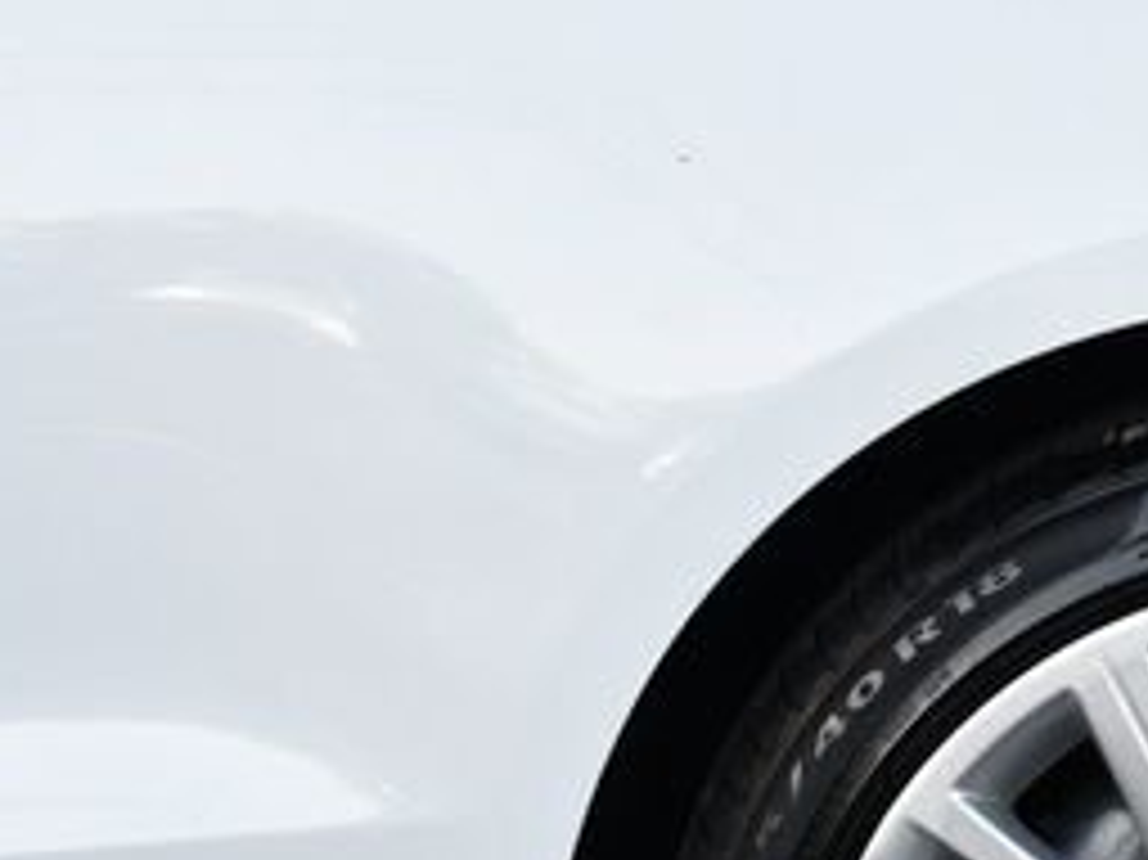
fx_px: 2884
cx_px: 1247
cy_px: 950
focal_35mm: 87
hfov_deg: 21.4
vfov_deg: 16.4
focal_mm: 18
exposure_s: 1/250
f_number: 5.6
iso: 320
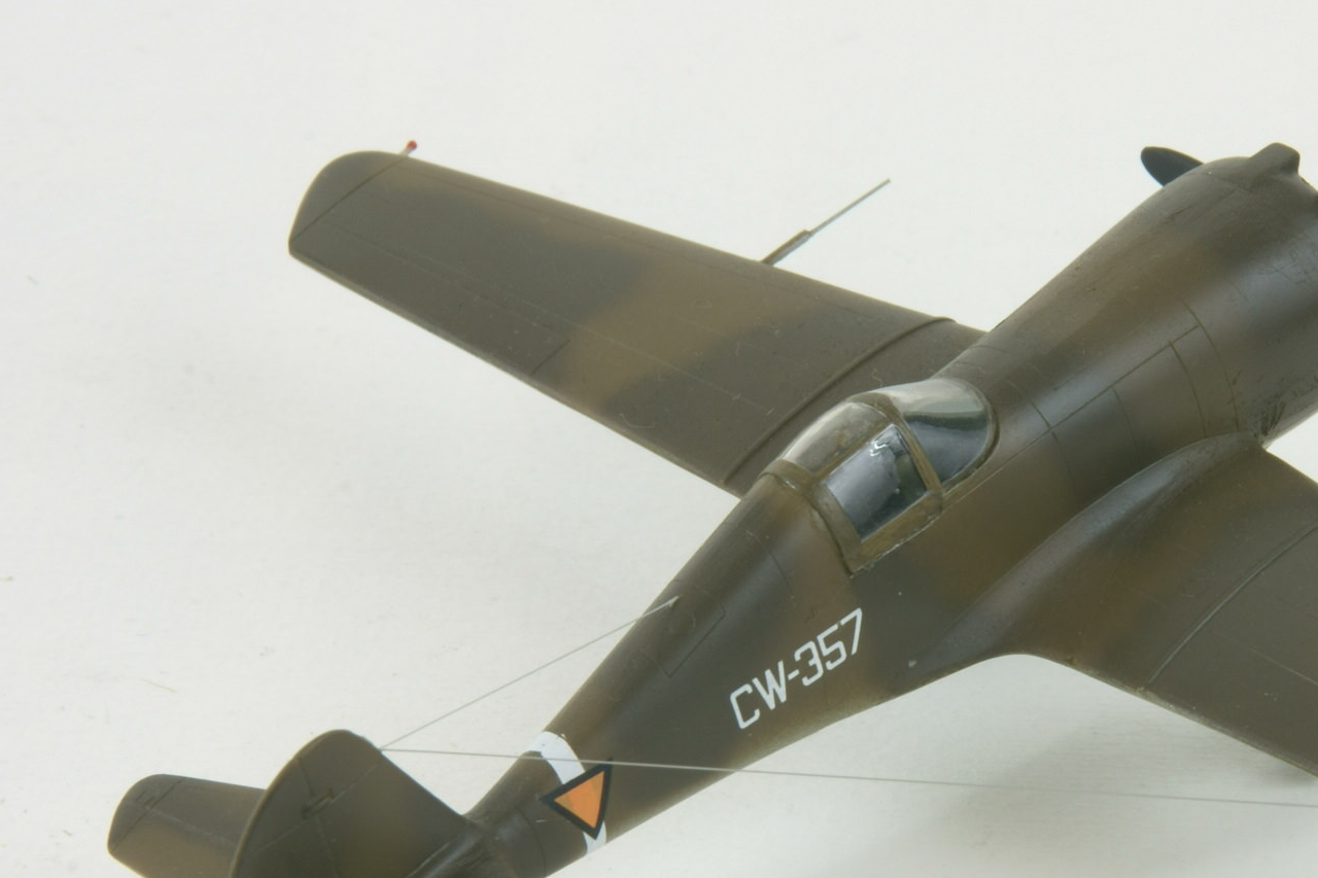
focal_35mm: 270
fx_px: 9883
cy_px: 603
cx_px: 968
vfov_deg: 5.1
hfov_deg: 7.6
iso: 80
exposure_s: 1
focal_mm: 120
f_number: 29
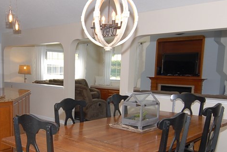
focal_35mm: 41
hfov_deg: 46.3
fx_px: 259
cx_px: 69
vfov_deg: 32.4
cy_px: 103
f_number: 5
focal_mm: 12
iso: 200
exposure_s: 1/60
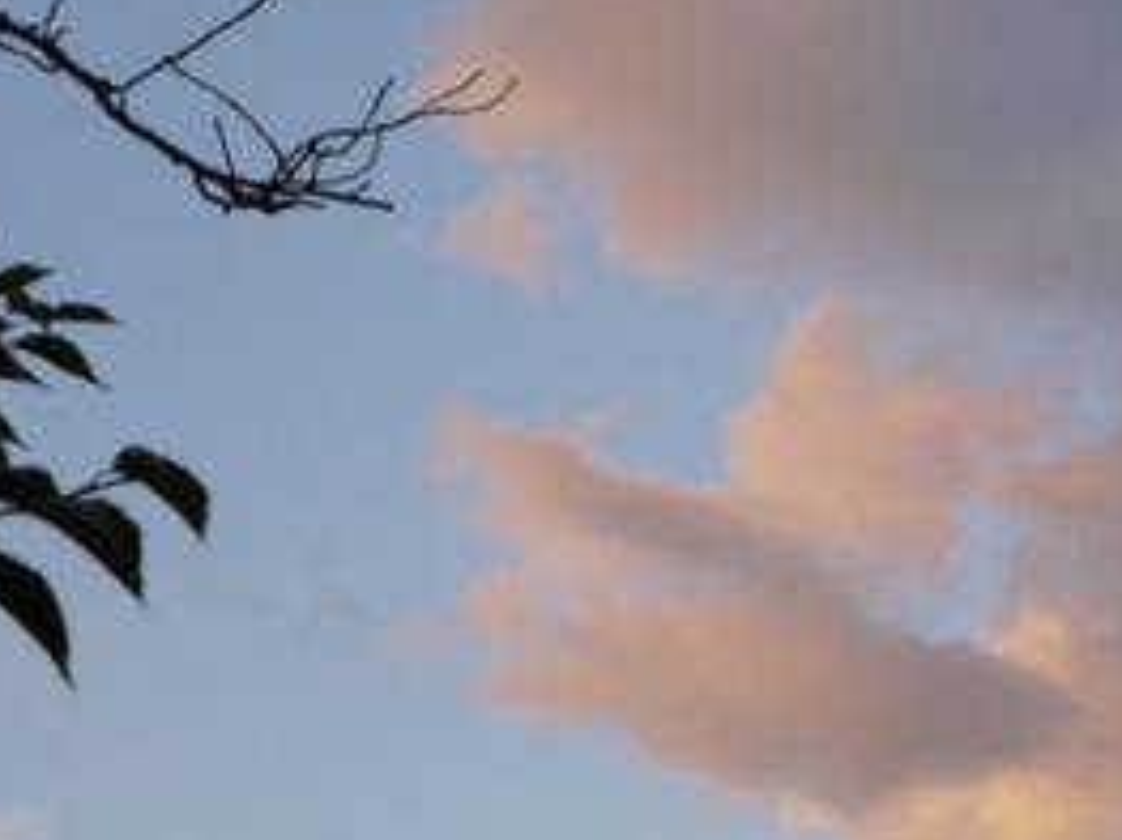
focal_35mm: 192
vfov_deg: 7.7
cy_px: 938
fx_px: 6220
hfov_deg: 10.3
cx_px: 985
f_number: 5.6
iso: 160
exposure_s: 1/125
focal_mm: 42
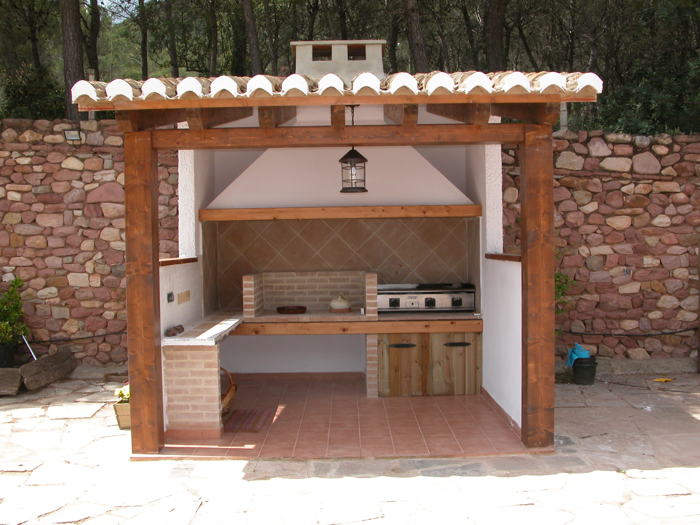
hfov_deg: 54.0
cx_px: 350
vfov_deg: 41.8
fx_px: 688
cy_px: 262
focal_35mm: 34
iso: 100
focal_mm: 8.9
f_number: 5.6
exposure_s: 1/267
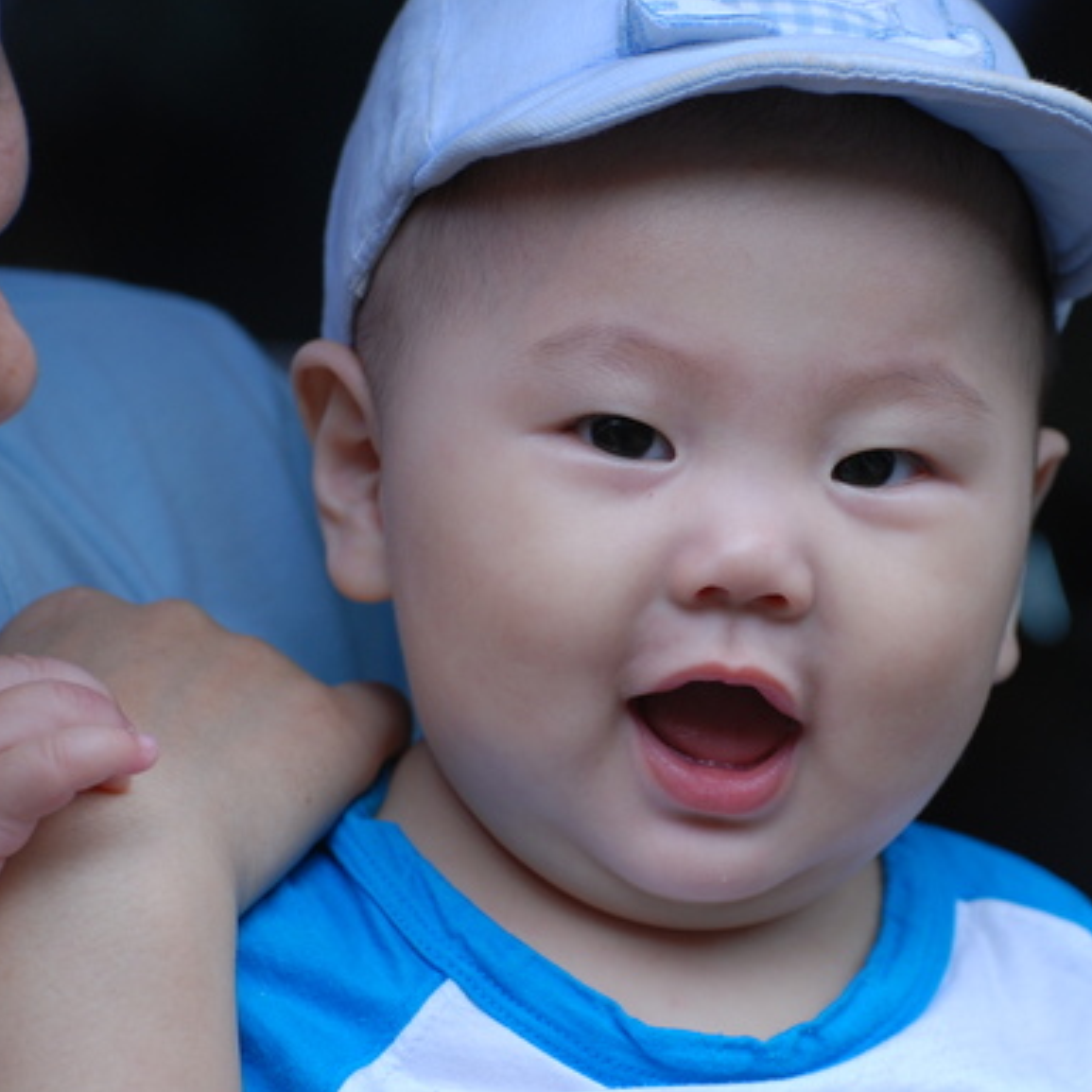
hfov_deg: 8.8
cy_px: 523
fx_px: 7102
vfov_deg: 8.8
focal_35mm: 199
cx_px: 718
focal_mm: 100
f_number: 4.8
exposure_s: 1/100
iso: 250
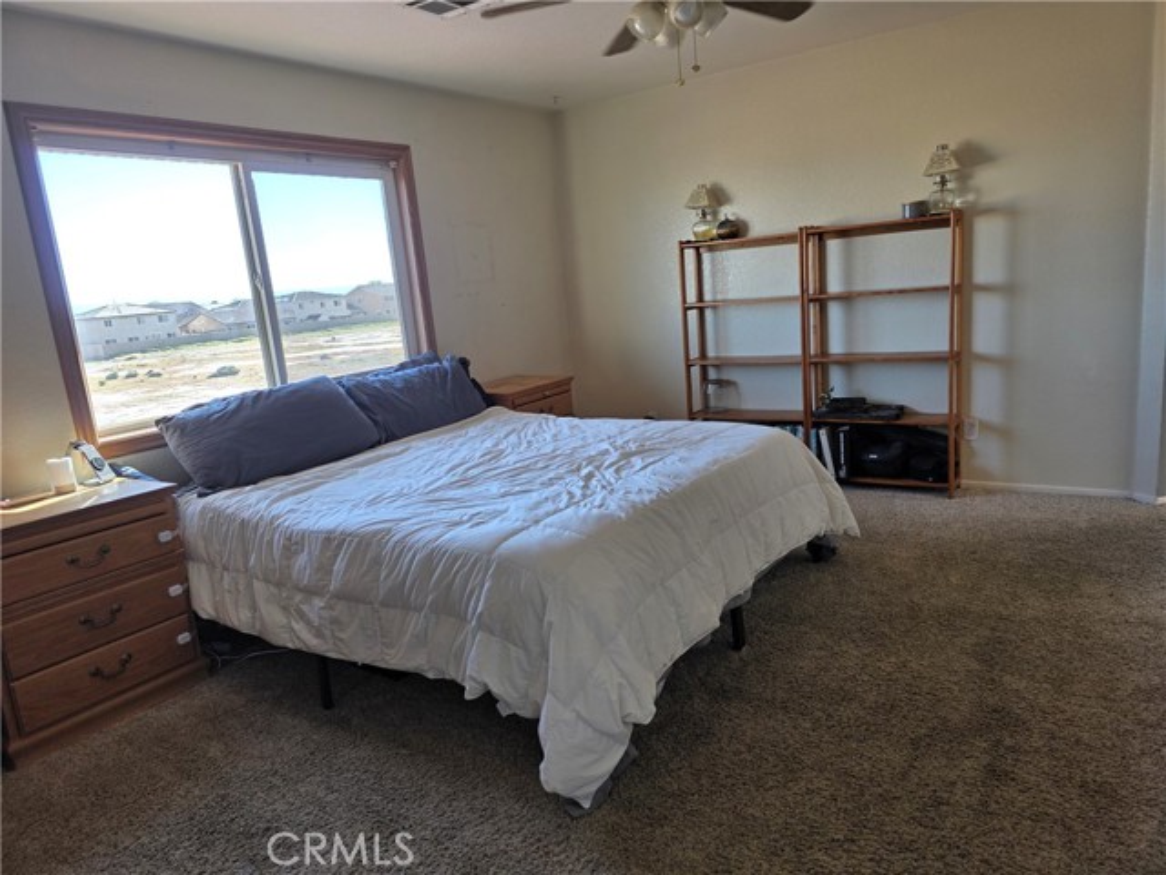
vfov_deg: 58.9
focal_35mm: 23
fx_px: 775
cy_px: 438
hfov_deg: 73.9
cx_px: 583
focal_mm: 6.3
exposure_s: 1/120
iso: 40
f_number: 1.7
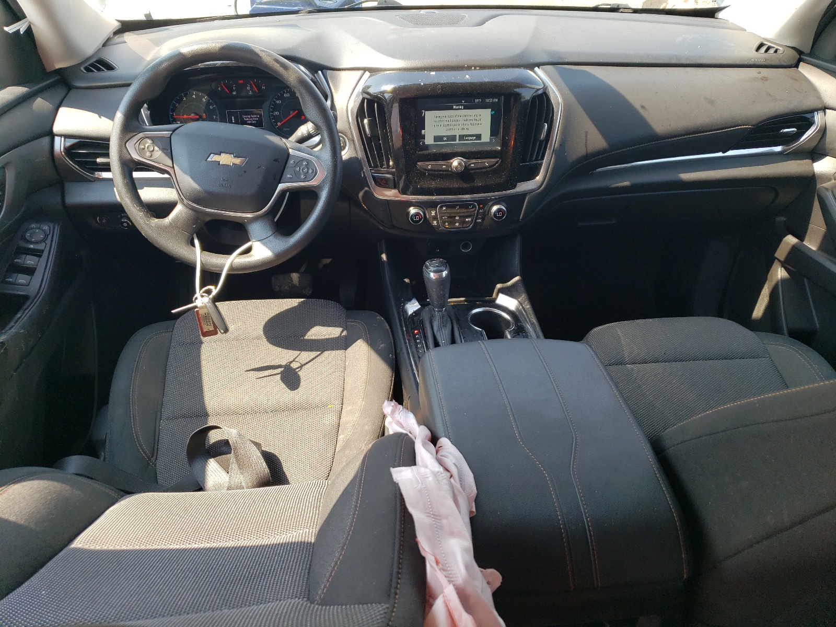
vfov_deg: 53.1
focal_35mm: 26
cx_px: 418
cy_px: 314
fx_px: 628
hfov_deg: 67.3
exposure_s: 1/323
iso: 50
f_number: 1.5
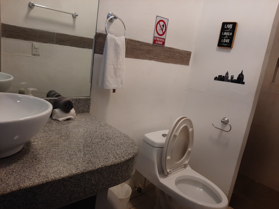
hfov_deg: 67.3
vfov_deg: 53.1
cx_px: 140
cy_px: 104
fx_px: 210
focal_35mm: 26
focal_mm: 3.93
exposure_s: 1/50
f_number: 1.7
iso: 80
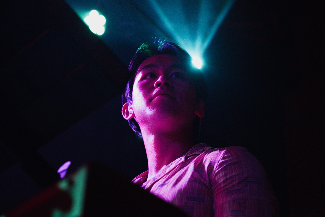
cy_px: 108
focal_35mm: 75
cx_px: 162
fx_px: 677
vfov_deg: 18.2
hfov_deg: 27.0
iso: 6400
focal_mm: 50
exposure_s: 1/160
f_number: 2.8
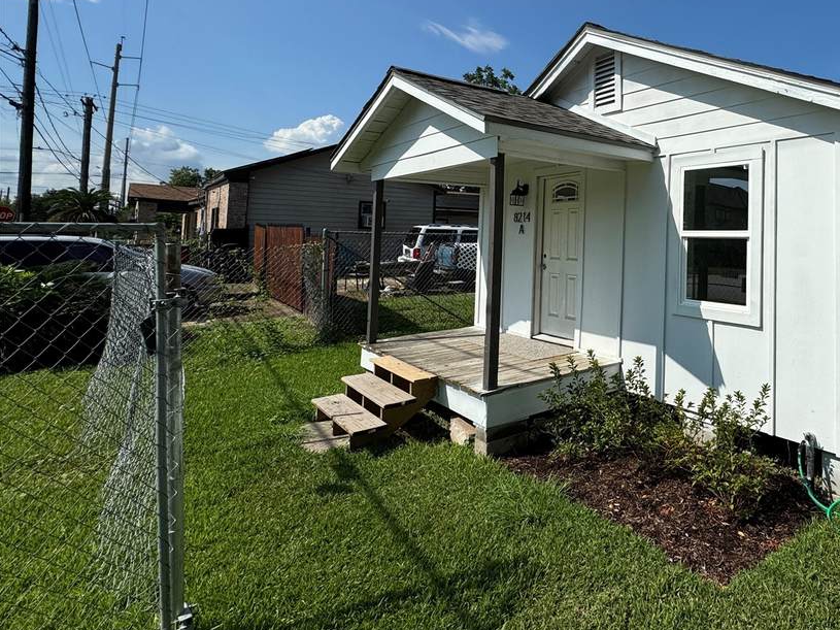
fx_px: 534
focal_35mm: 22
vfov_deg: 59.6
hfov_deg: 69.7
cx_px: 659
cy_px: 206
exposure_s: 1/4630
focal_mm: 2.22
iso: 50
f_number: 2.2
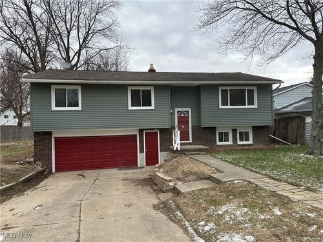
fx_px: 224
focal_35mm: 24
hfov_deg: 71.6
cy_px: 121
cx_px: 162
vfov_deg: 56.8
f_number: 1.78
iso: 80
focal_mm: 6.86
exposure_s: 1/1072
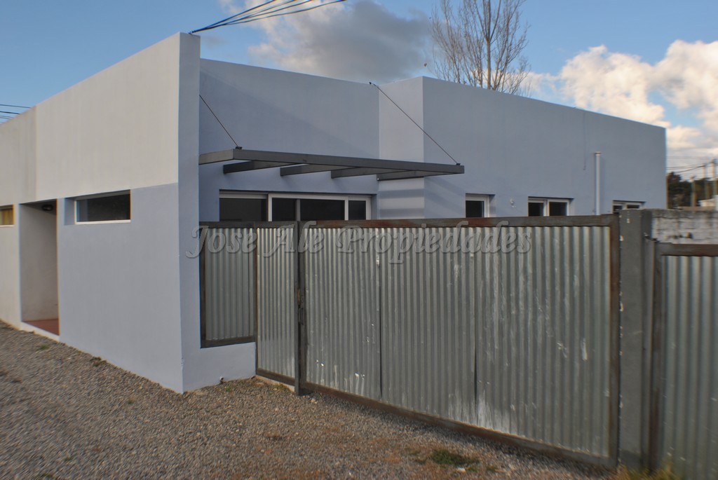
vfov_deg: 29.0
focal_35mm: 46
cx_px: 359
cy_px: 240
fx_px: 928
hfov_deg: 42.3
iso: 100
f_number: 8
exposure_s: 1/250
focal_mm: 31
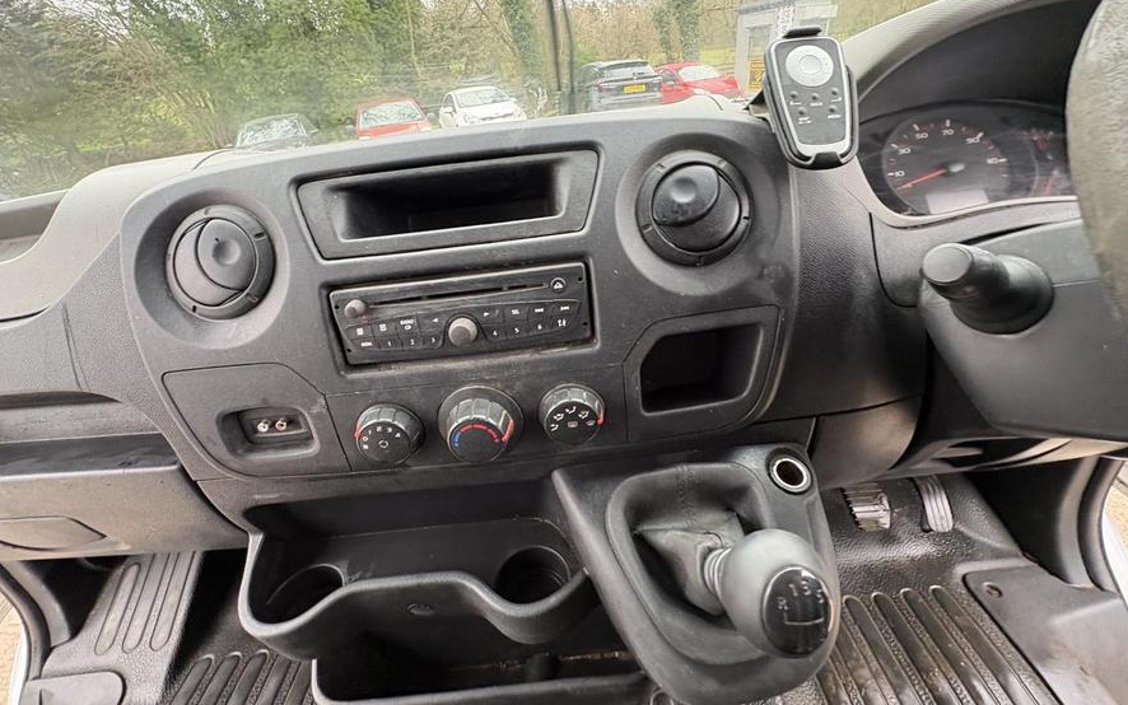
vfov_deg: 74.3
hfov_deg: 101.5
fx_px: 461
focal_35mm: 15
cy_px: 298
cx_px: 561
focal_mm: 2.22
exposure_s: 1/80
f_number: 2.2
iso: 200
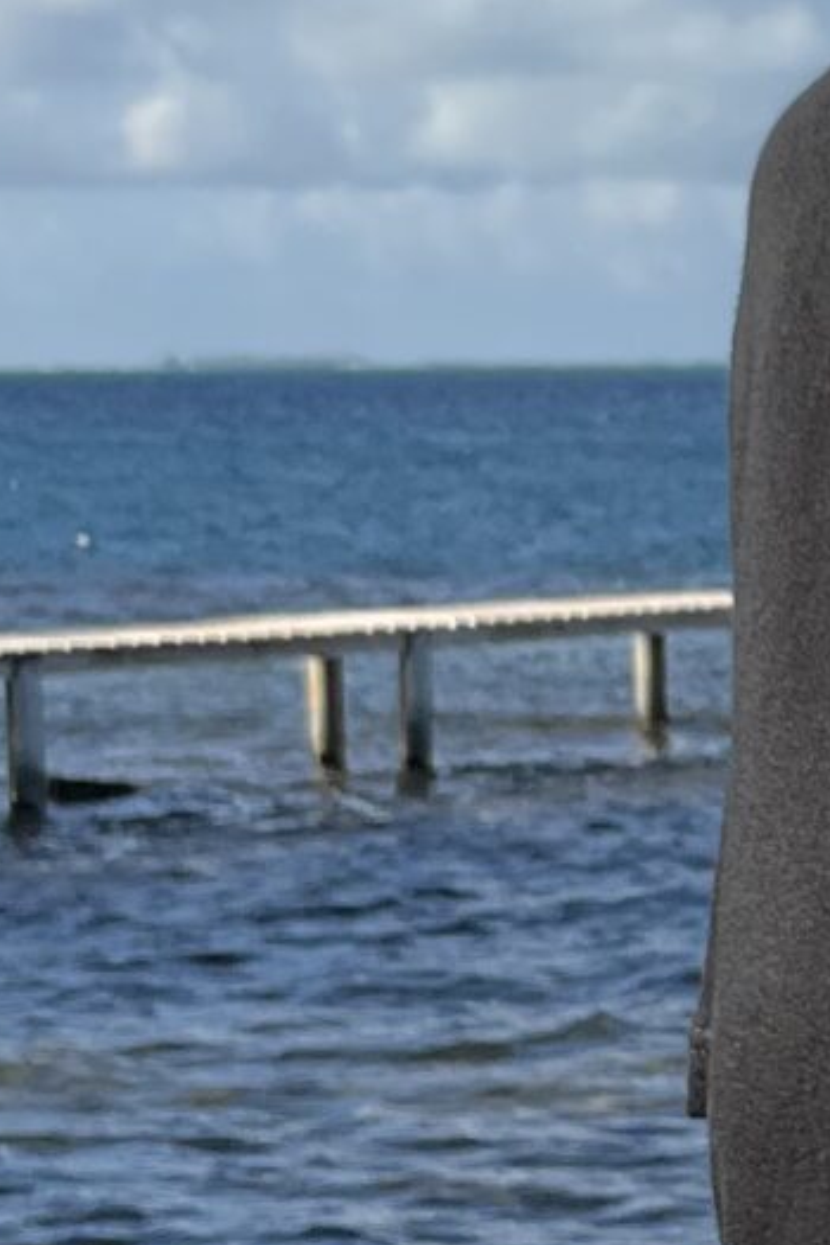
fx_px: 5083
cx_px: 1859
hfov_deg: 8.6
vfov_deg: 13.9
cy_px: 1053
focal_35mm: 147
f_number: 1.8
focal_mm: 3
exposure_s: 1/1279
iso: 25
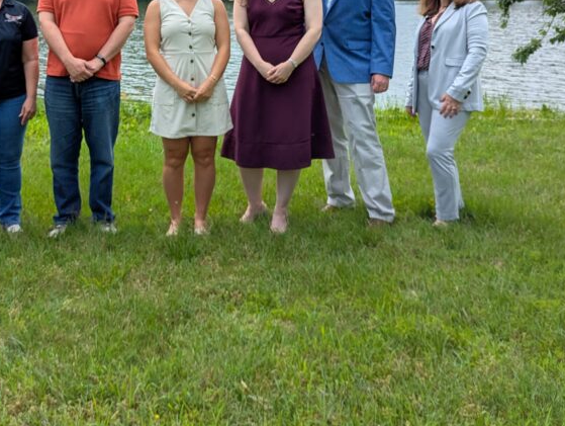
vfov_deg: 31.6
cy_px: 56
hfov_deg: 42.0
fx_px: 719
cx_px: 163
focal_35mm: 44
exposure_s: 1/2762
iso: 31
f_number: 1.85
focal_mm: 6.81
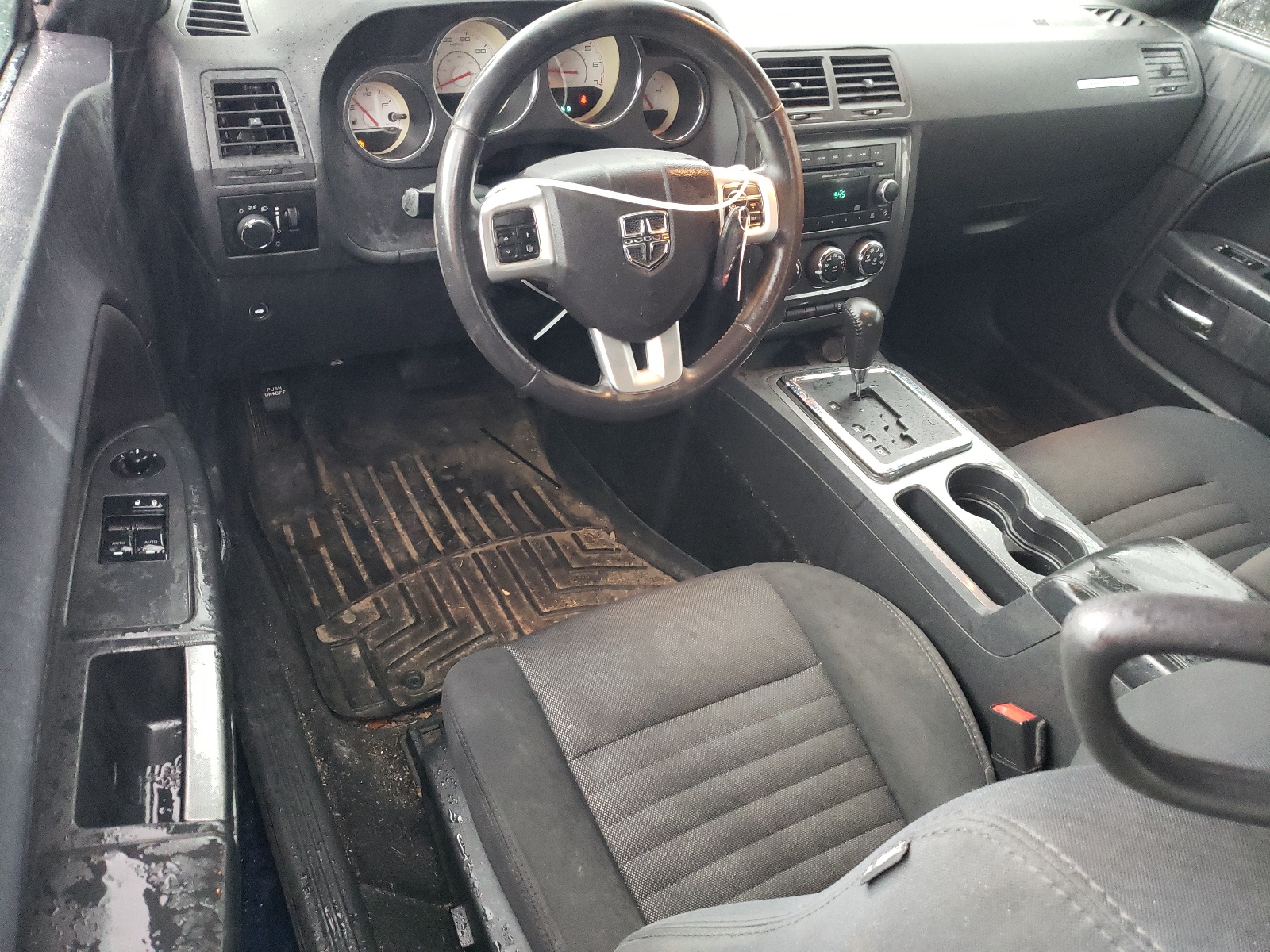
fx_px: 954
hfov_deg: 67.3
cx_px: 635
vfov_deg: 53.1
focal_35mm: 26
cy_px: 476
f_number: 1.5
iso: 455
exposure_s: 1/33
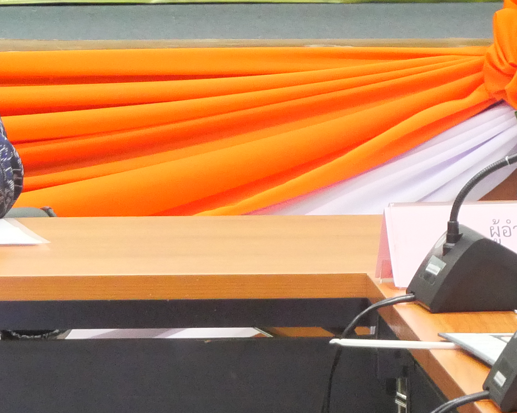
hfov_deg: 4.1
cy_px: -64
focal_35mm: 465
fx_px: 7115
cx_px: -294
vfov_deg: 3.3
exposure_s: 1/40
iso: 3200
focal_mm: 60
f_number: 5.6
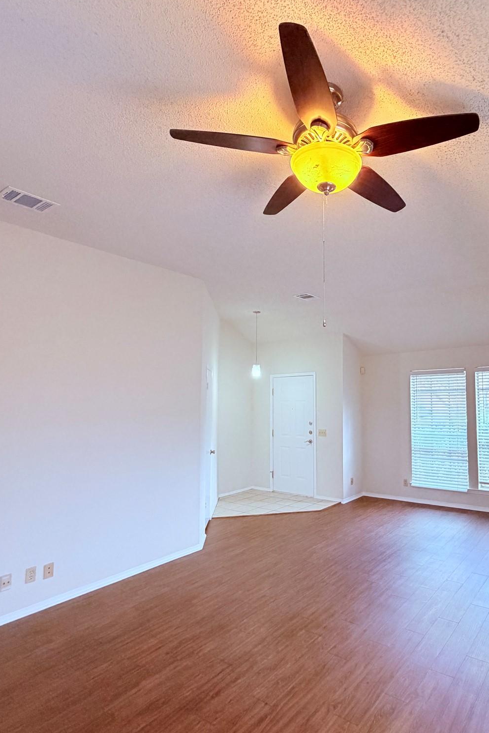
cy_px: 372
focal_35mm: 20
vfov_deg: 84.0
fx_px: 407
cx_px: 343
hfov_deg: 59.8
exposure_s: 1/120
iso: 320
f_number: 2.2
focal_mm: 2.22
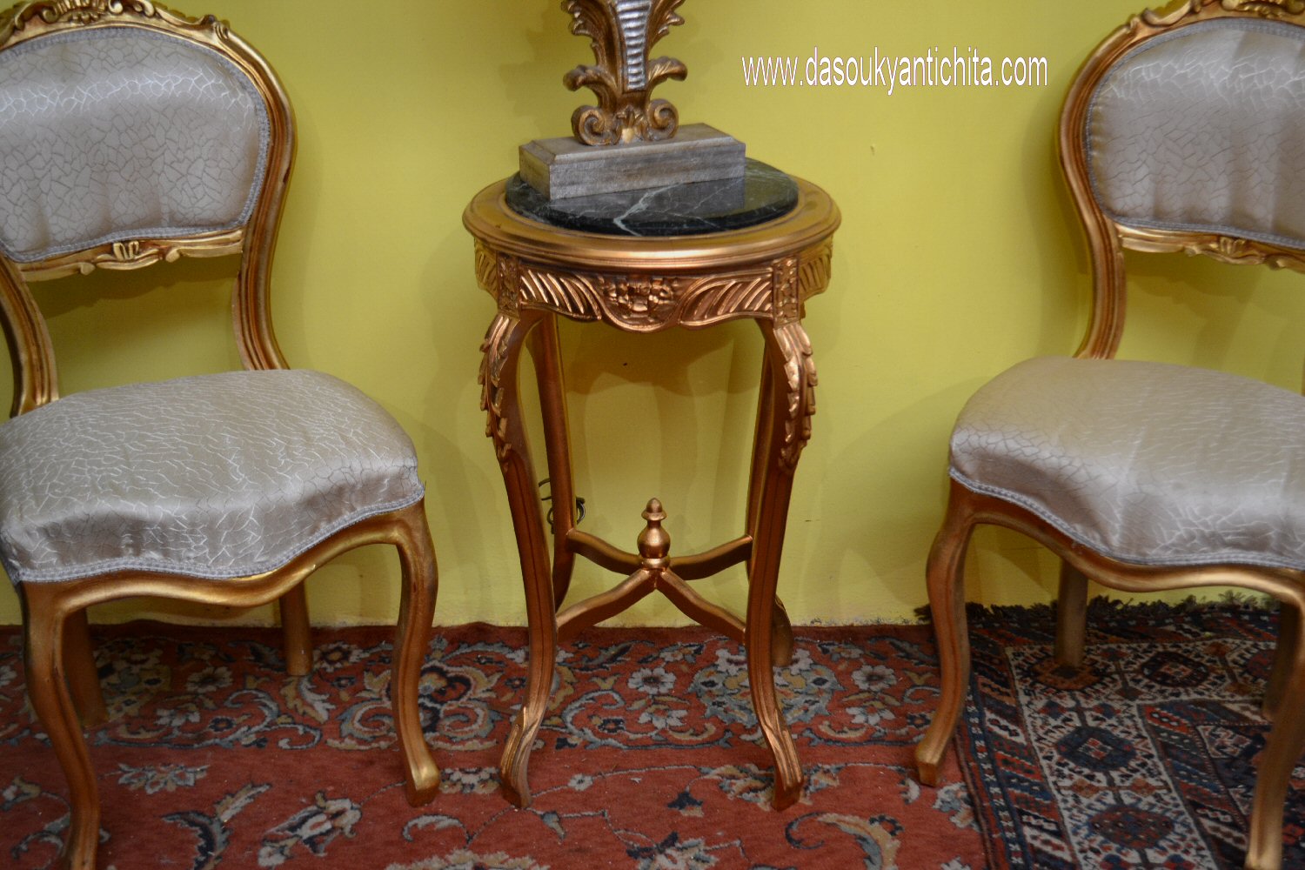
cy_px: 435
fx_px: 1522
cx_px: 652
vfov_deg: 31.9
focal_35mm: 42
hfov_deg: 46.4
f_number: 4.5
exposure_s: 1/60
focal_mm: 28
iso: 800
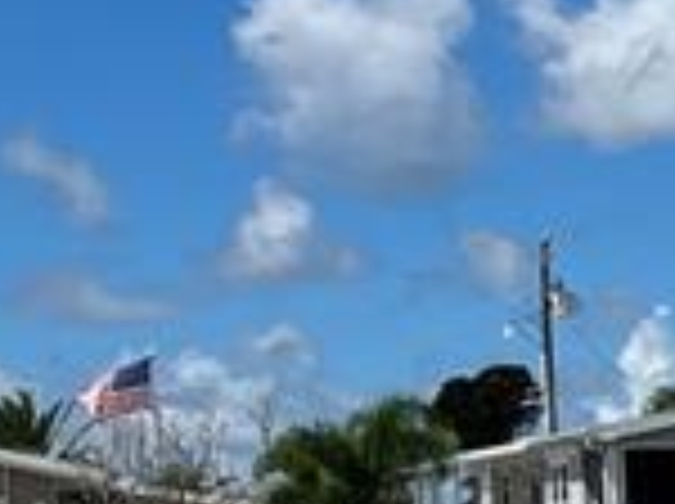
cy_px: 608
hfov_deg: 9.1
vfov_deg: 8.2
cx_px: 1980
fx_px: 3465
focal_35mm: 178
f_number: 1.6
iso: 50
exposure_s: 1/6173
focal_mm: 5.1
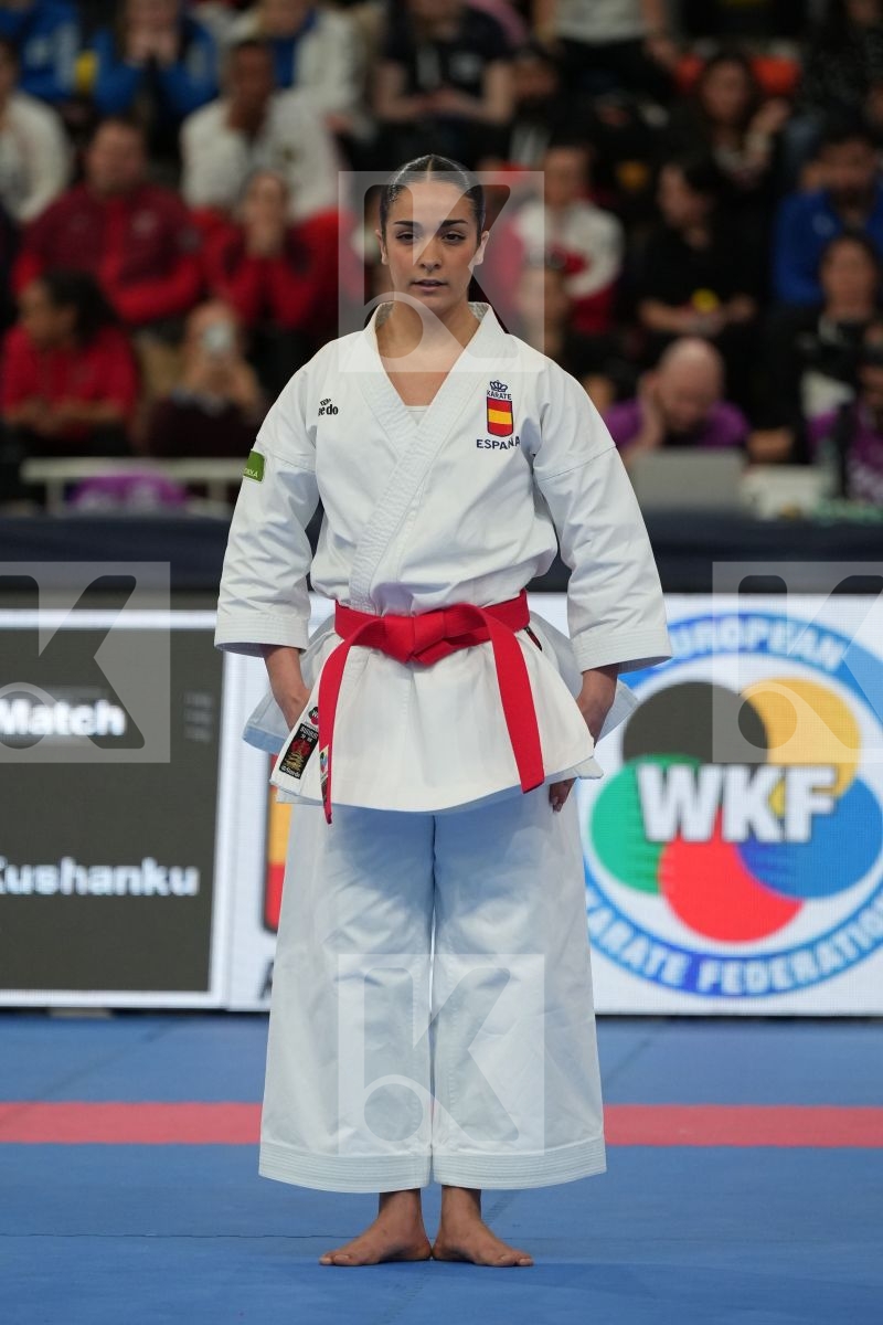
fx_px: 9639
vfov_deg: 7.9
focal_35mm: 262
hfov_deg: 5.2
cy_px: 662
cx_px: 442
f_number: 2.8
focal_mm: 175
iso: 1600
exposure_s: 1/1000
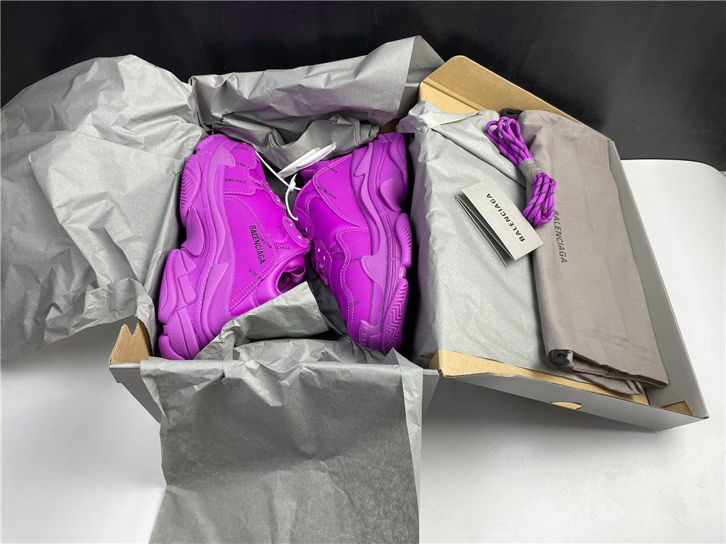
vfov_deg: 53.1
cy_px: 272
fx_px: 545
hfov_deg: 67.3
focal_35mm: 26
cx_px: 363
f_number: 1.6
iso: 100
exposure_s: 1/121
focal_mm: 4.2
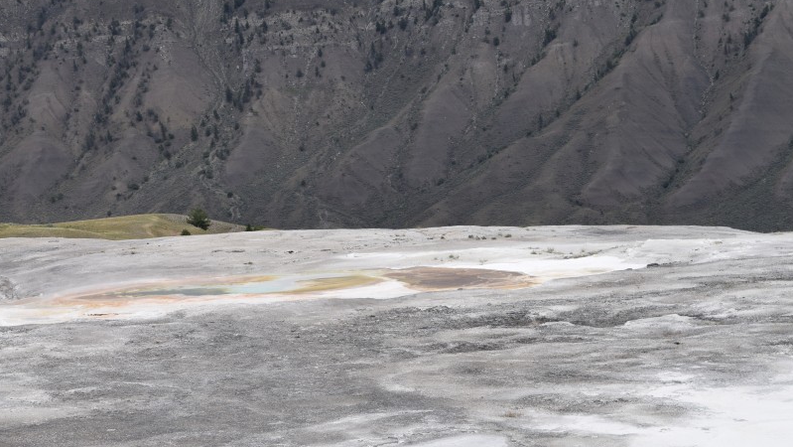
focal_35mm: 111
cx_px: 296
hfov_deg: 19.3
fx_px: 2328
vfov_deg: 11.0
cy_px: 246
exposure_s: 1/800
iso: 200
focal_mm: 55
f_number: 8
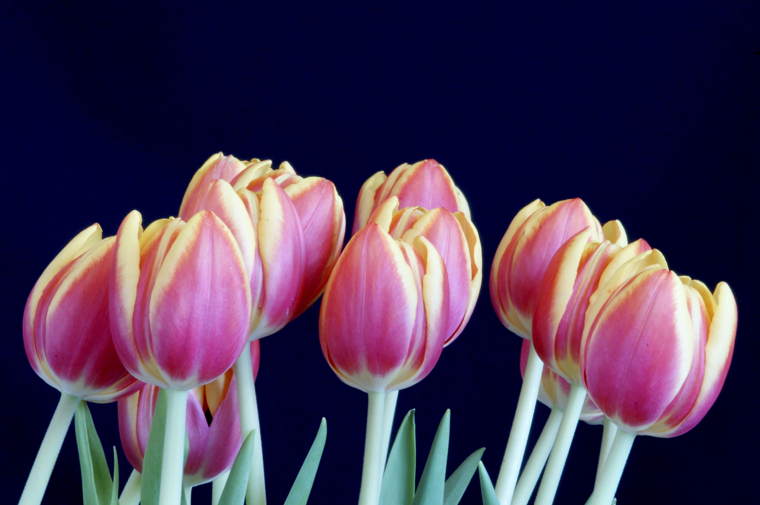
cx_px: 380
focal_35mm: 158
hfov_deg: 13.1
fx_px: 3321
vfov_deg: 8.7
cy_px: 252
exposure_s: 6
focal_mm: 105
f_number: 45
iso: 200
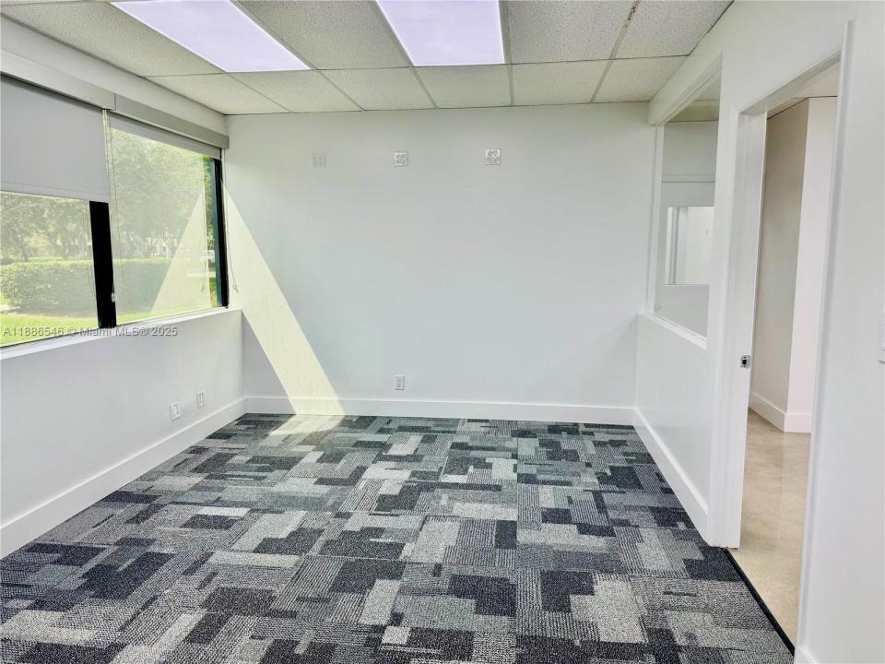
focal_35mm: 24
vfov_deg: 56.8
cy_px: 332
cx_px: 442
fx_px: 614
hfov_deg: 71.6
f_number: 1.78
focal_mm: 6.76
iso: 80
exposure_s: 1/379
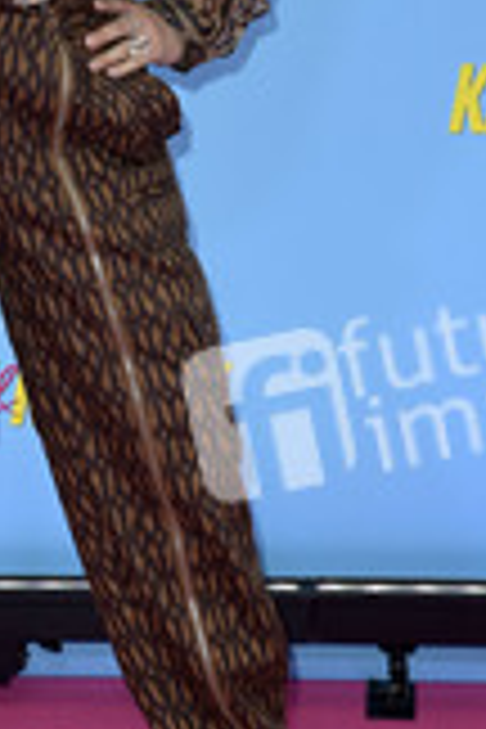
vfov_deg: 13.4
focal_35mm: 153
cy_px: 171
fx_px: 3098
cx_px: 4
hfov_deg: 8.9
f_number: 6.3
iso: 640
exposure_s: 1/125
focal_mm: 62
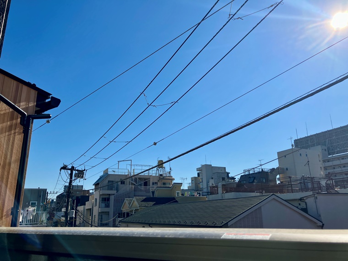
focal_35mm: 28
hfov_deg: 63.4
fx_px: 281
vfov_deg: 49.7
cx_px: 174
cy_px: 130
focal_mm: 3.99
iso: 32
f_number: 1.8
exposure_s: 1/4878
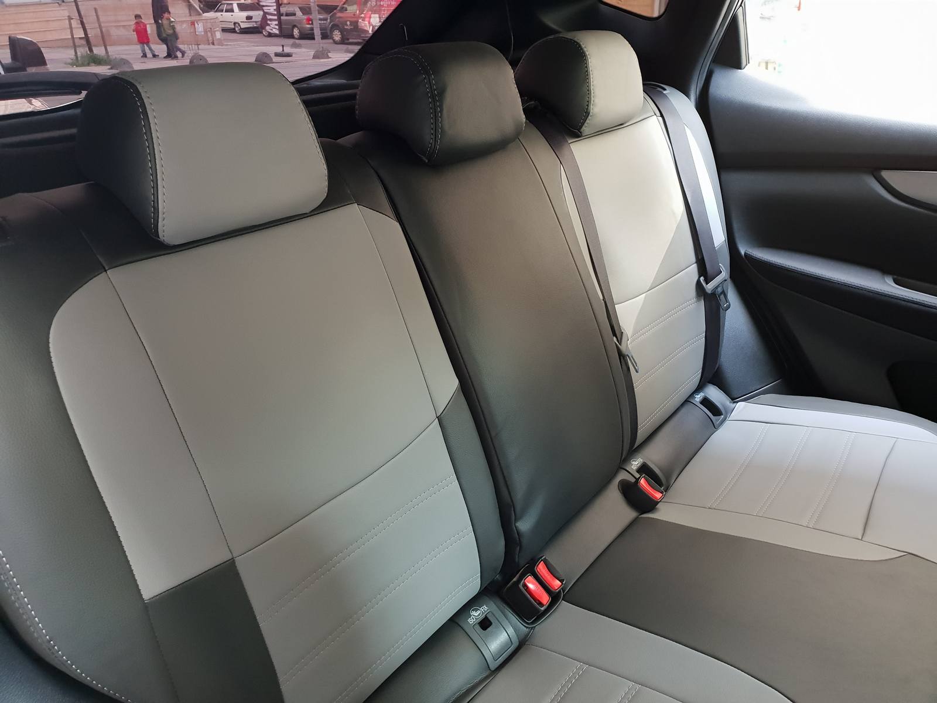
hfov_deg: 67.3
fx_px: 704
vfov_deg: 53.1
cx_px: 468
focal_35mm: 26
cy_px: 352
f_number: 2.4
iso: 320
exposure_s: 1/50
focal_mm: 4.3
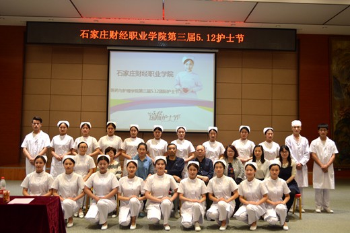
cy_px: 116
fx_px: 350
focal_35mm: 36
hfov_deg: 53.2
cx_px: 175
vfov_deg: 36.8
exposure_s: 1/50
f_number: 4
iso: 400
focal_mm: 24
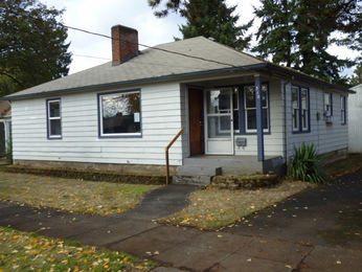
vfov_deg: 39.7
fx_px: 377
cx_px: 181
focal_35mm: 36
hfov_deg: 51.3
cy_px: 136
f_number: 3.5
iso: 100
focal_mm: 6.4
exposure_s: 1/320
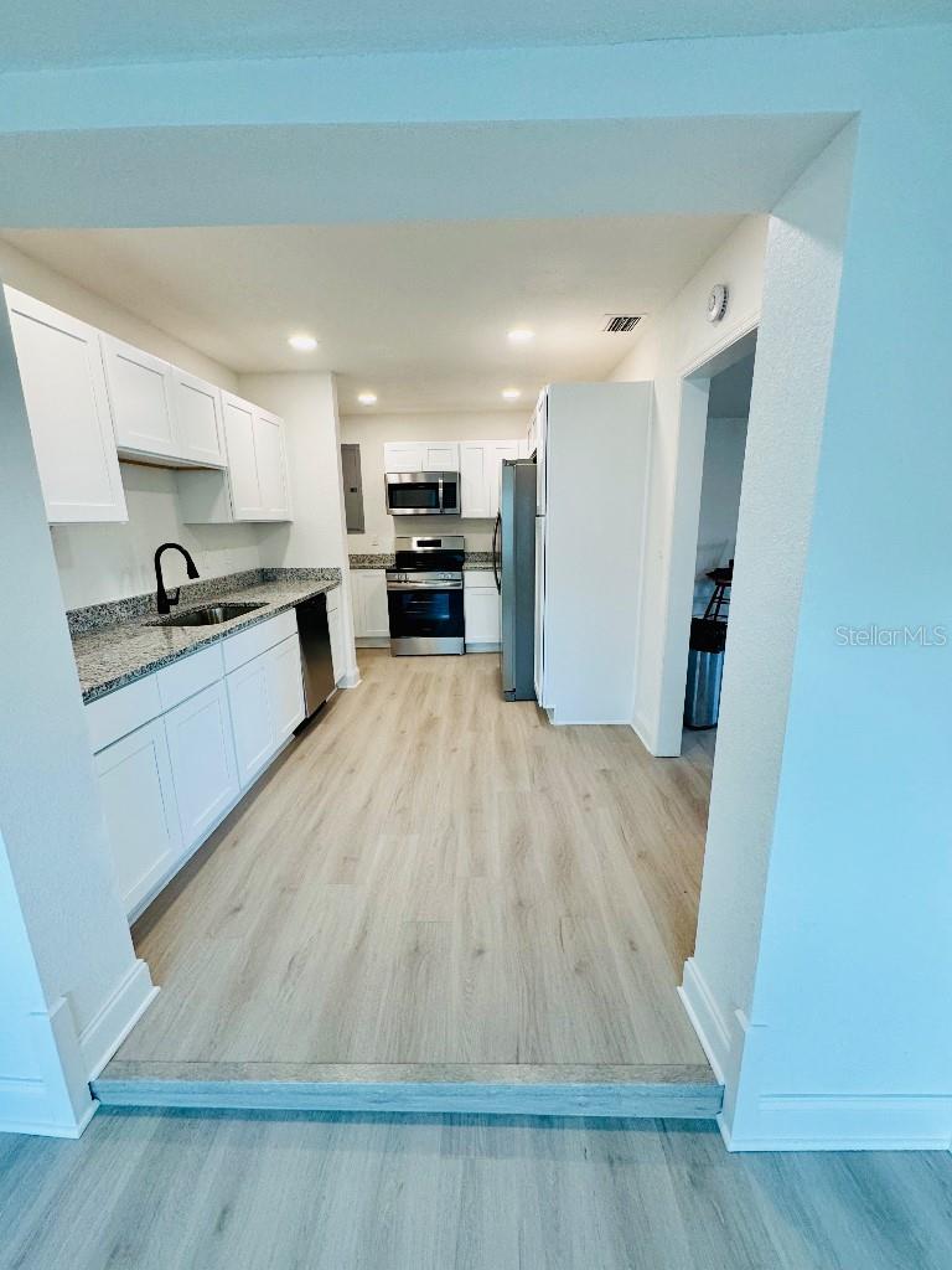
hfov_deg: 85.7
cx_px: 476
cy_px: 635
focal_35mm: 14
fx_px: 513
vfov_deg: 102.1
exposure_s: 1/120
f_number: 2.2
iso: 160
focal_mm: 2.22
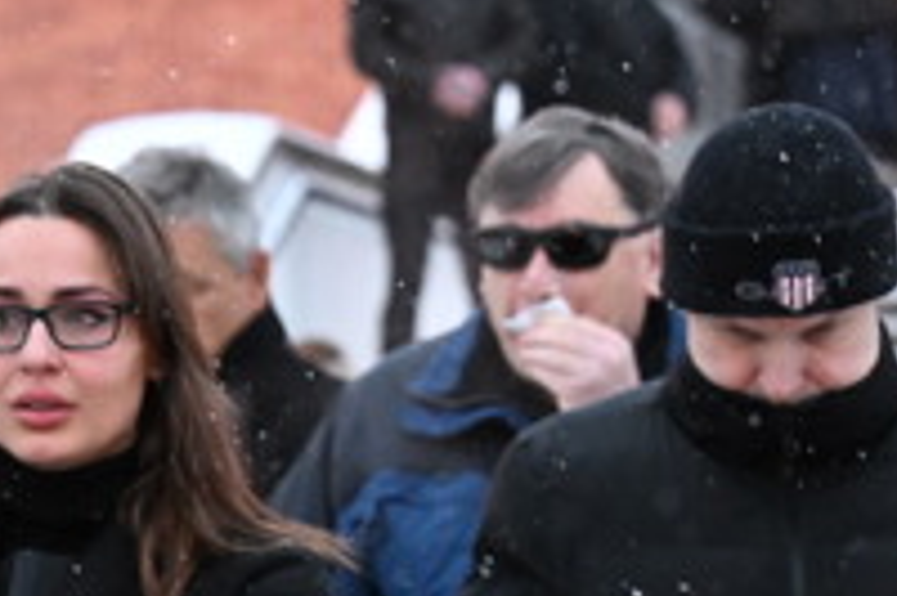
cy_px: 802
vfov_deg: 5.2
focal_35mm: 262
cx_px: 753
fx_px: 6523
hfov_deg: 7.8
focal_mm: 76
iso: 8000
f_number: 4
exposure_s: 1/320
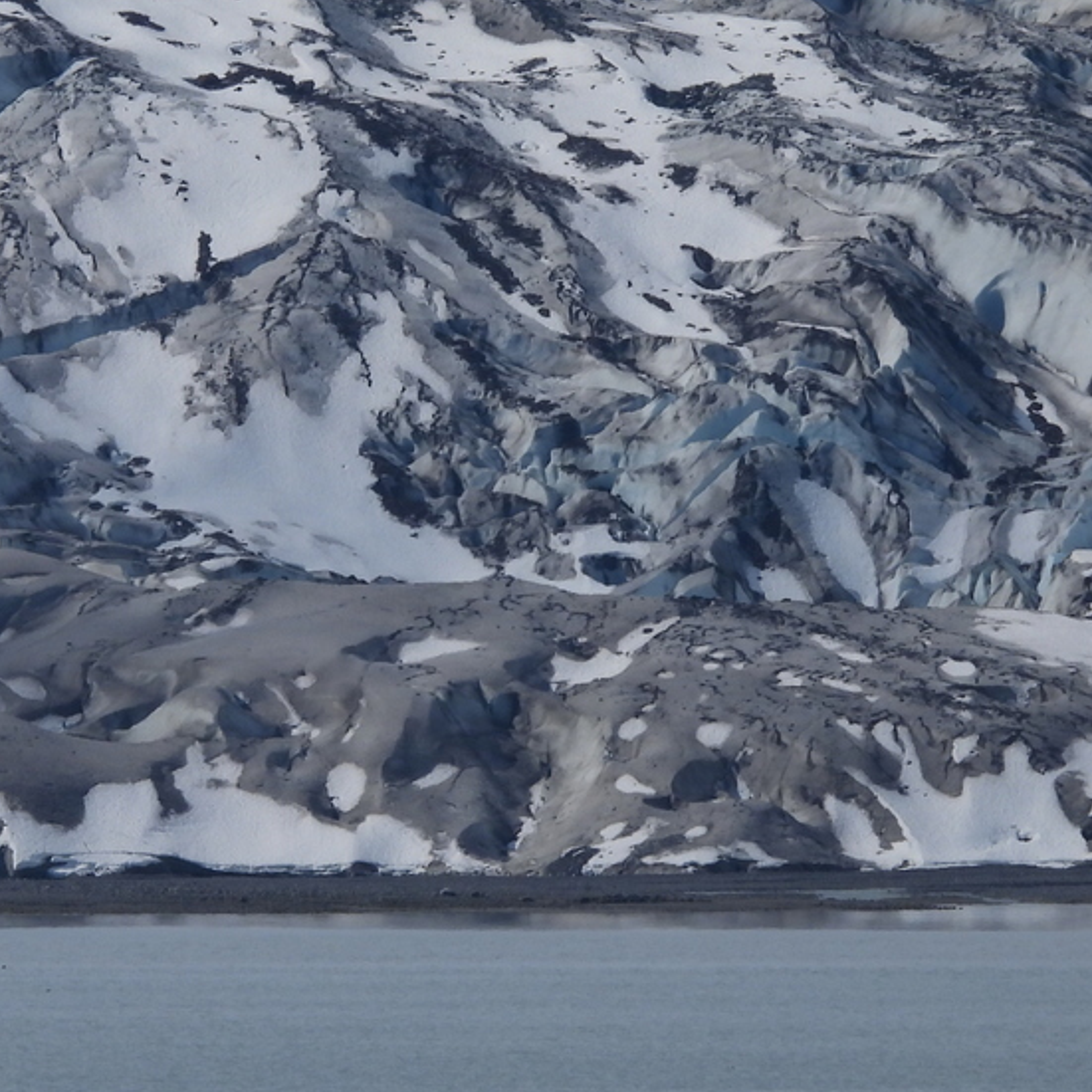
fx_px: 62244
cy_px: 287
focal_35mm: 1744
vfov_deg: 1.0
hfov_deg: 1.0
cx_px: -16
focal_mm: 152
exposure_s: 1/2000
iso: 100
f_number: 5.6
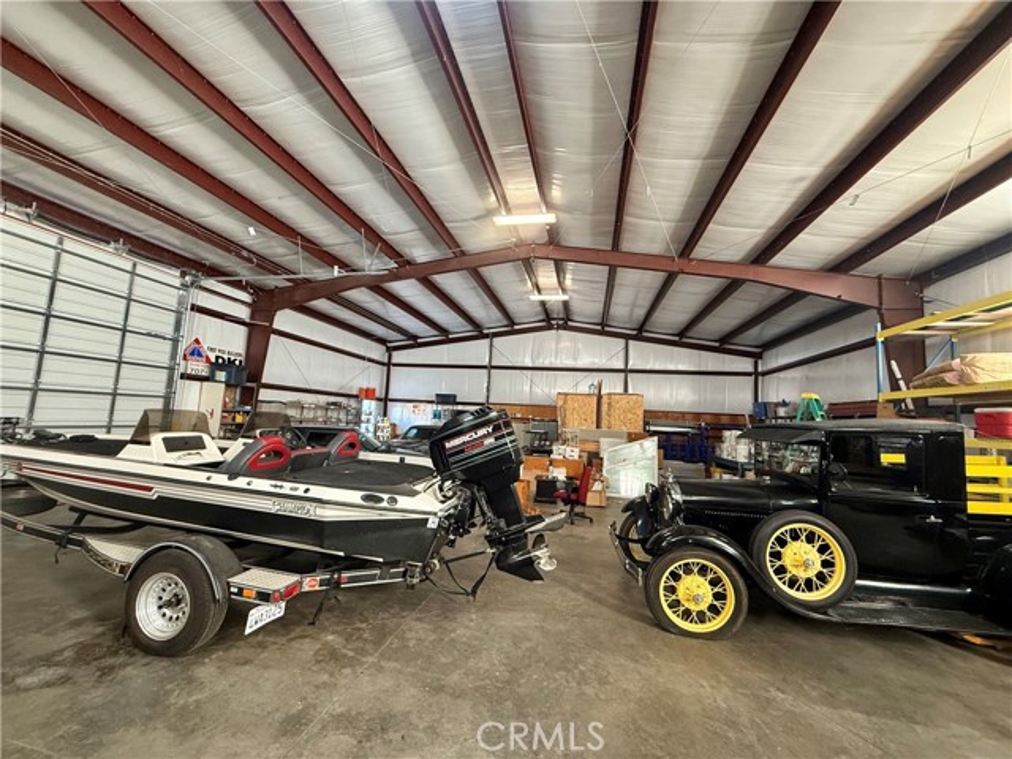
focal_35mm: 14
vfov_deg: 85.7
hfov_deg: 102.1
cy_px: 380
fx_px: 409
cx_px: 506
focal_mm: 2.22
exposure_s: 1/60
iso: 320
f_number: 2.2
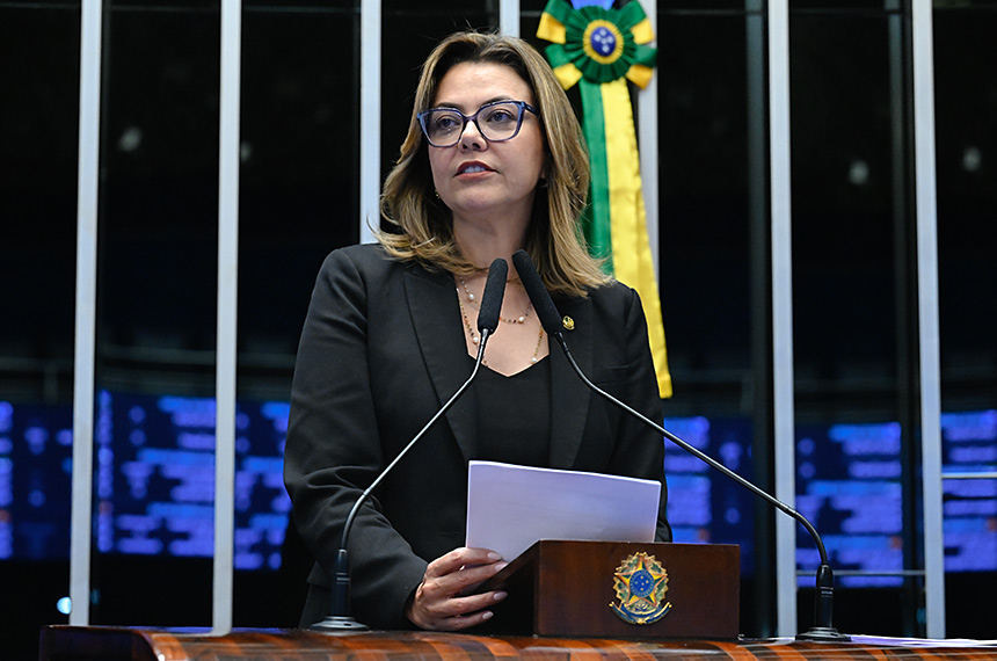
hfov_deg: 20.1
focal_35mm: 102
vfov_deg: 13.4
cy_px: 330
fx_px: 2820
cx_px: 498
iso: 6400
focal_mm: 102
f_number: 5
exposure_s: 1/125
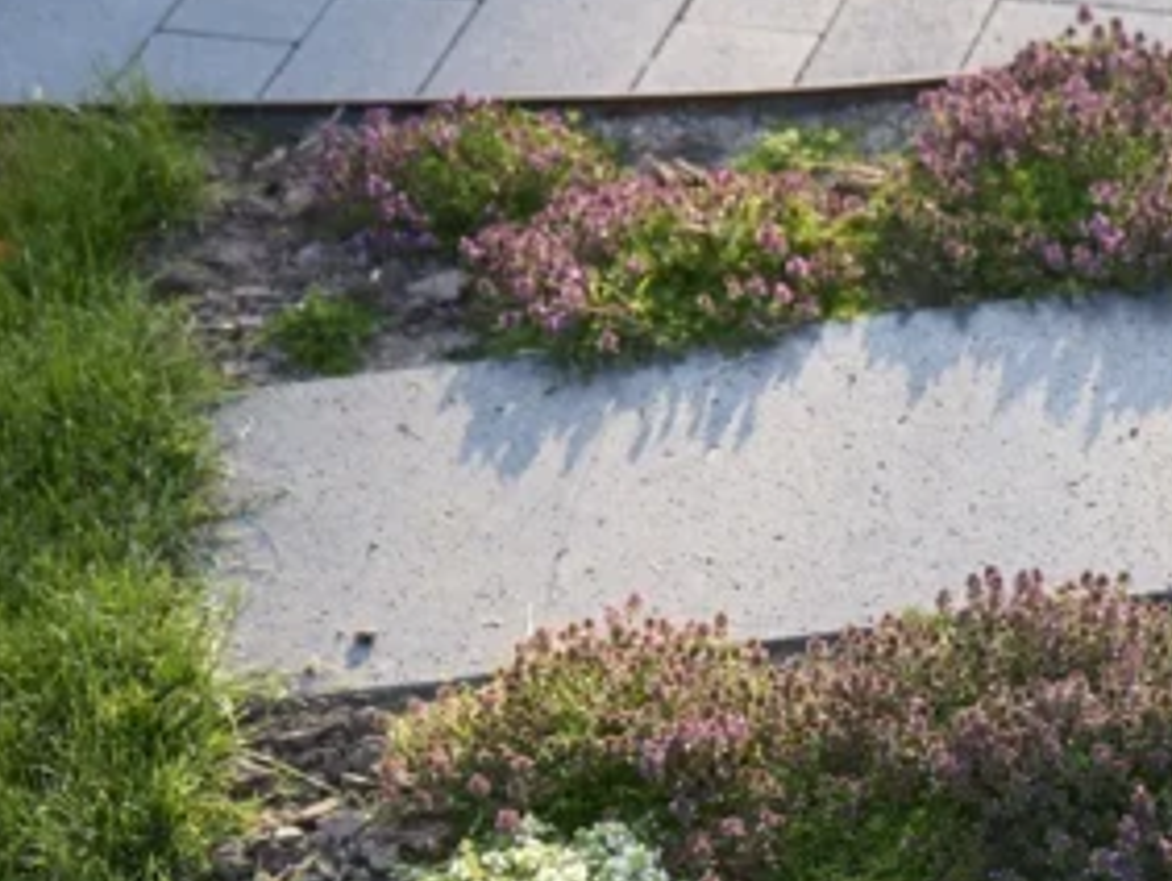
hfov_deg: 14.2
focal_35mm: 136
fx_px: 4608
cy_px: 1101
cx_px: 1255
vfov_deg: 10.7
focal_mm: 39
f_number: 2.8
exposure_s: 1/500
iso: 320
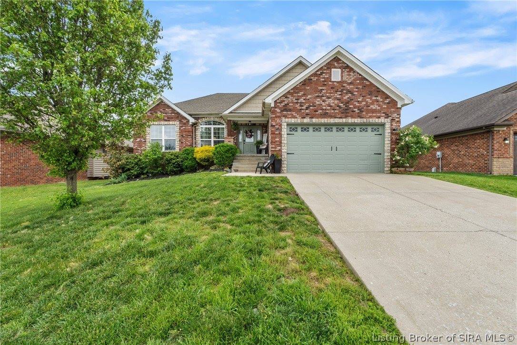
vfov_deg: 77.3
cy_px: 172
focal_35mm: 15
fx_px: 215
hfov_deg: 100.4
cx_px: 258
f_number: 11
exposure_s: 1/30
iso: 400
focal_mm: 10
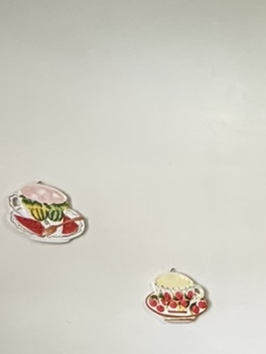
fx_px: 757
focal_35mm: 74
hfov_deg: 16.8
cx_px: 468
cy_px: 576
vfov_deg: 20.9
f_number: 2.2
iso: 250
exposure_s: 1/60
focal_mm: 2.22
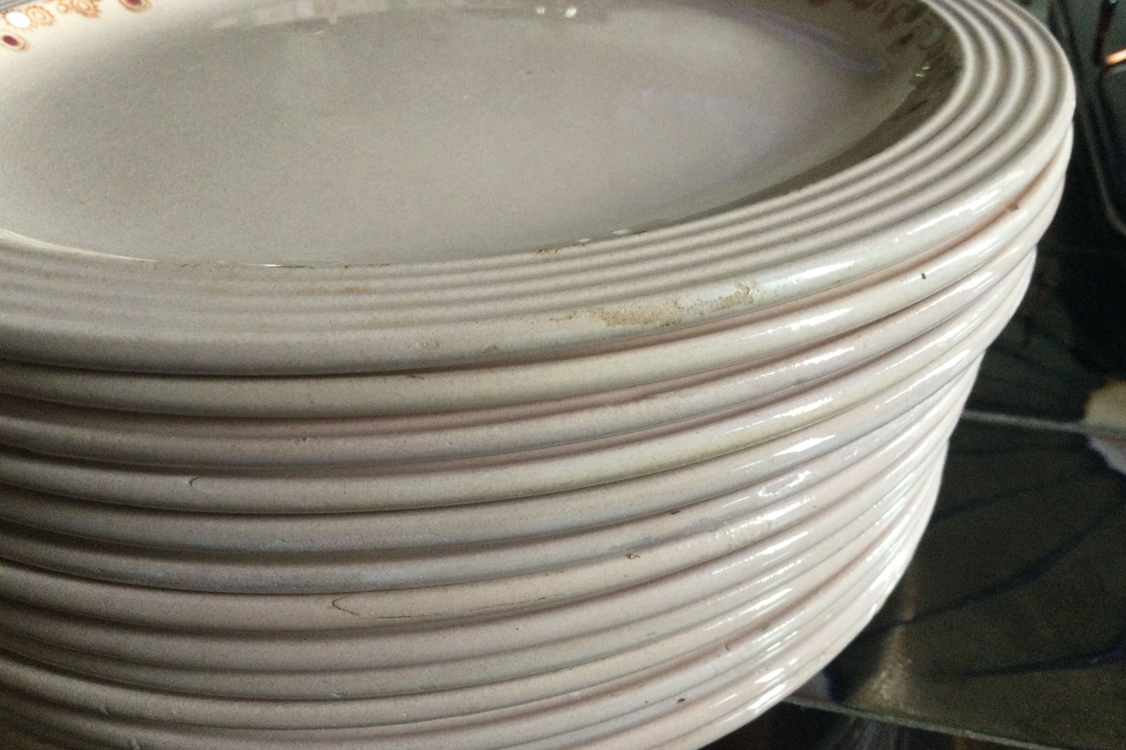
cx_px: 570
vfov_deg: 40.0
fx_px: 1032
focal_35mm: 33
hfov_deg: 57.2
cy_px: 393
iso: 160
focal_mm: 3.3
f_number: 2.4
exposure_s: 1/33
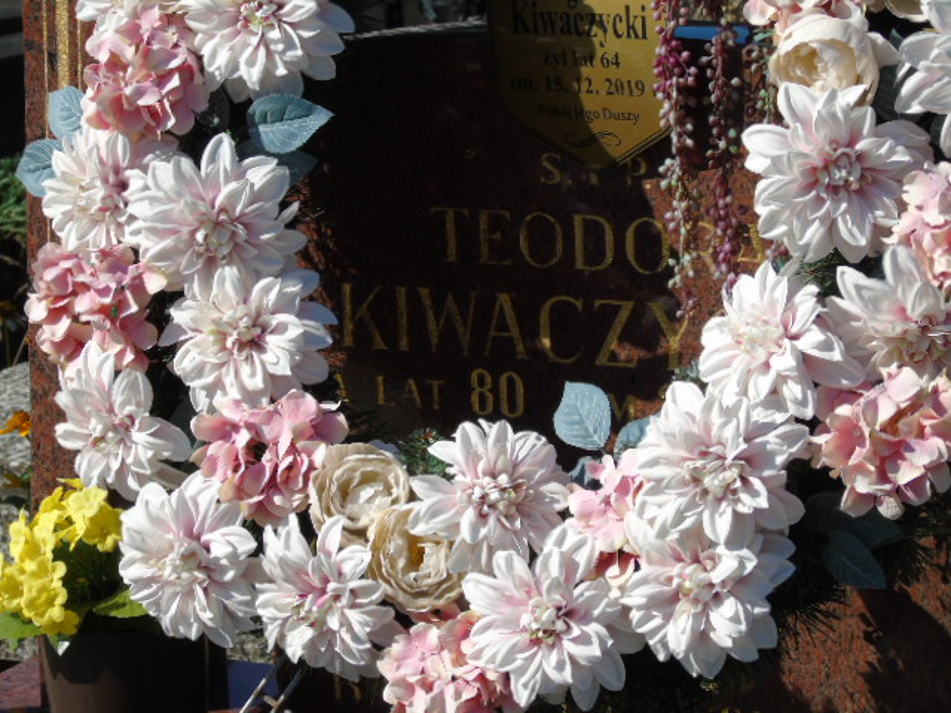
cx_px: 476
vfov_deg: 10.4
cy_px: 356
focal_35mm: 142
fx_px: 3901
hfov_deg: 13.9
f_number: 4.7
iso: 80
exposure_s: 1/640
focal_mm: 25
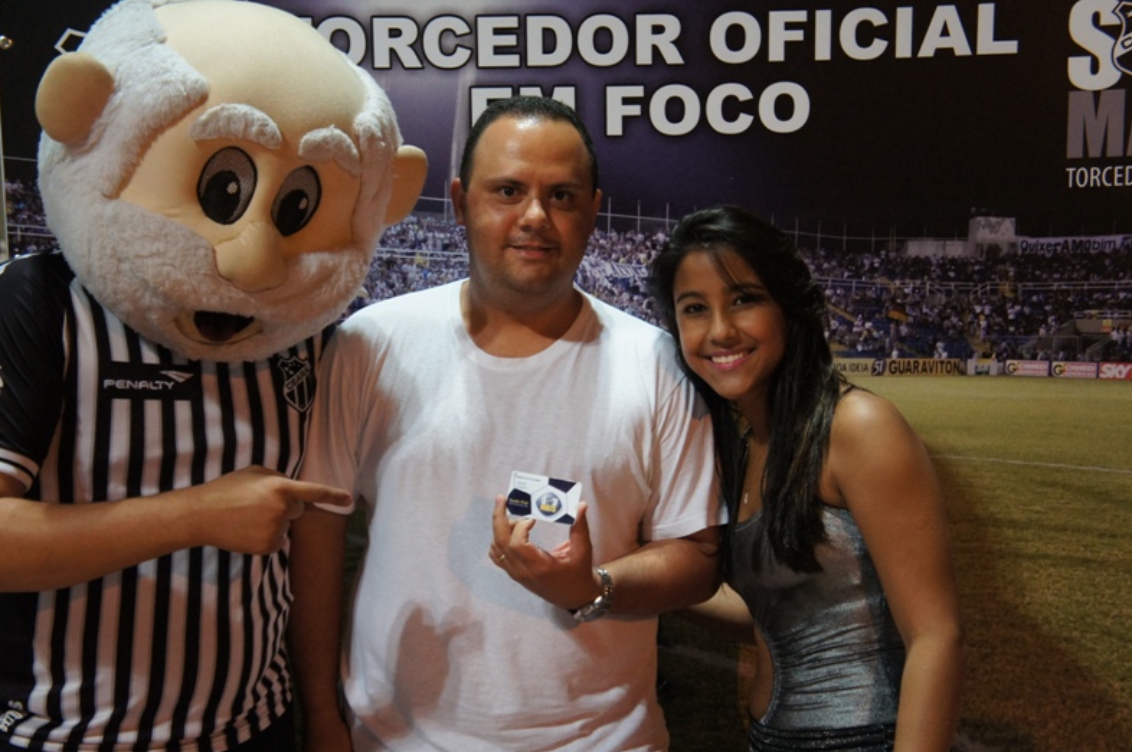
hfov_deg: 35.4
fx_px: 1775
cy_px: 380
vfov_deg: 23.9
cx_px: 572
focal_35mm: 57
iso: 1600
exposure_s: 1/30
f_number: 4.5
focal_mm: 37
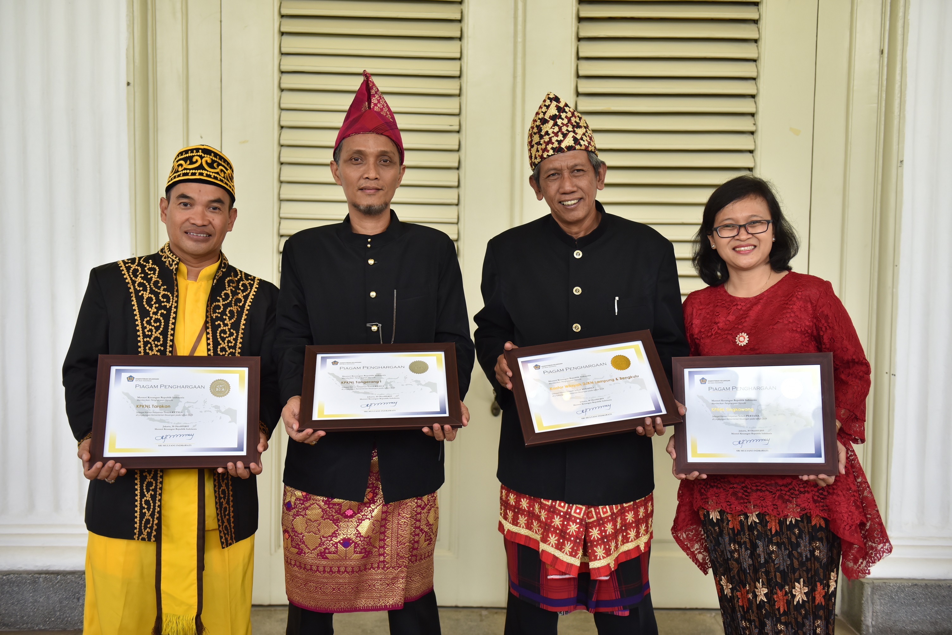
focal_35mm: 38
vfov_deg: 35.1
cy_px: 318
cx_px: 476
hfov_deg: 50.7
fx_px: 1005
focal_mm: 38
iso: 400
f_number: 2.8
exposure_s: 1/640
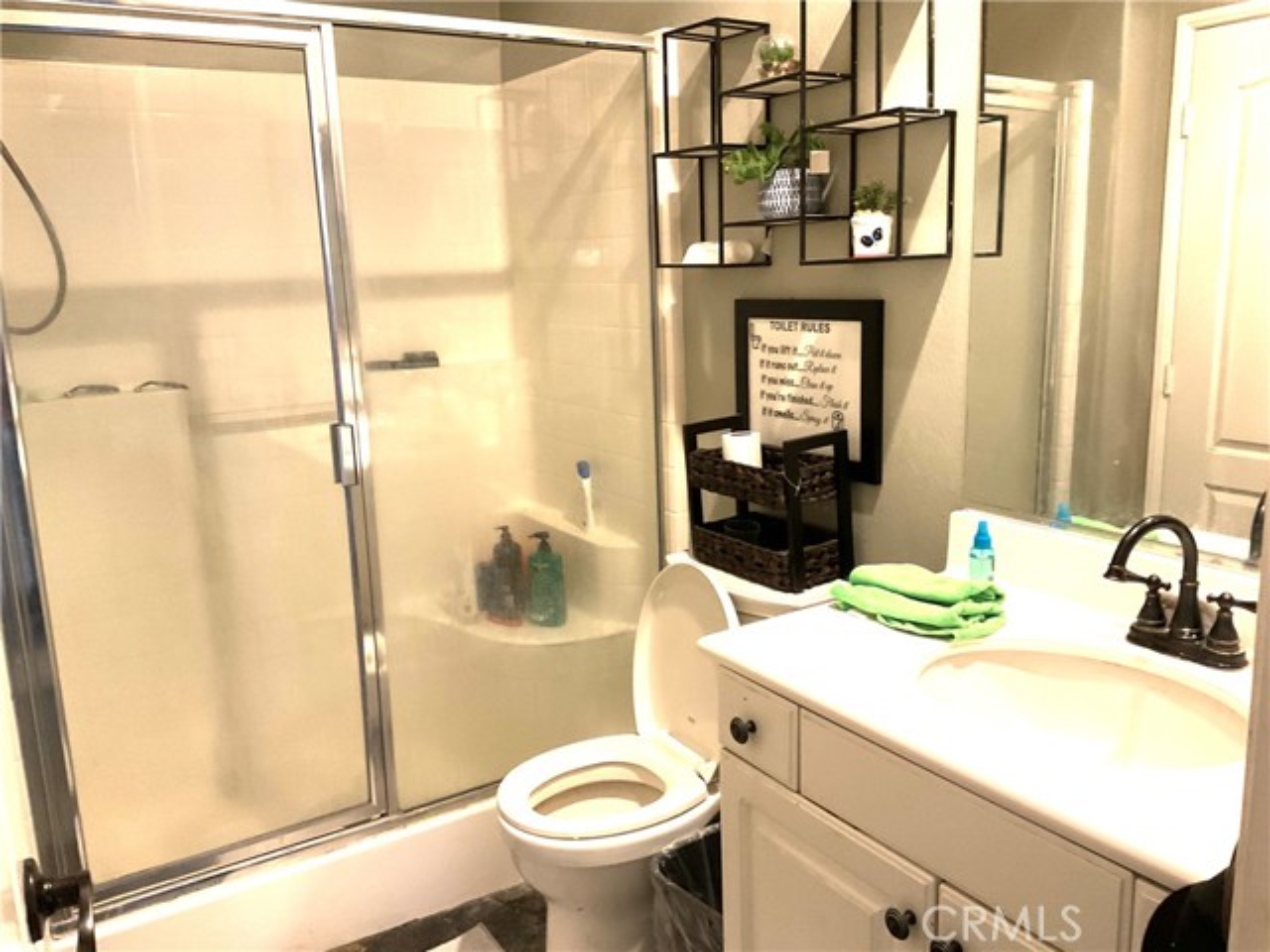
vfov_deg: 48.2
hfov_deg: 61.7
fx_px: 1064
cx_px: 635
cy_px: 476
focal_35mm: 29
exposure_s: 1/40
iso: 200
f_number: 1.8
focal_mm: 3
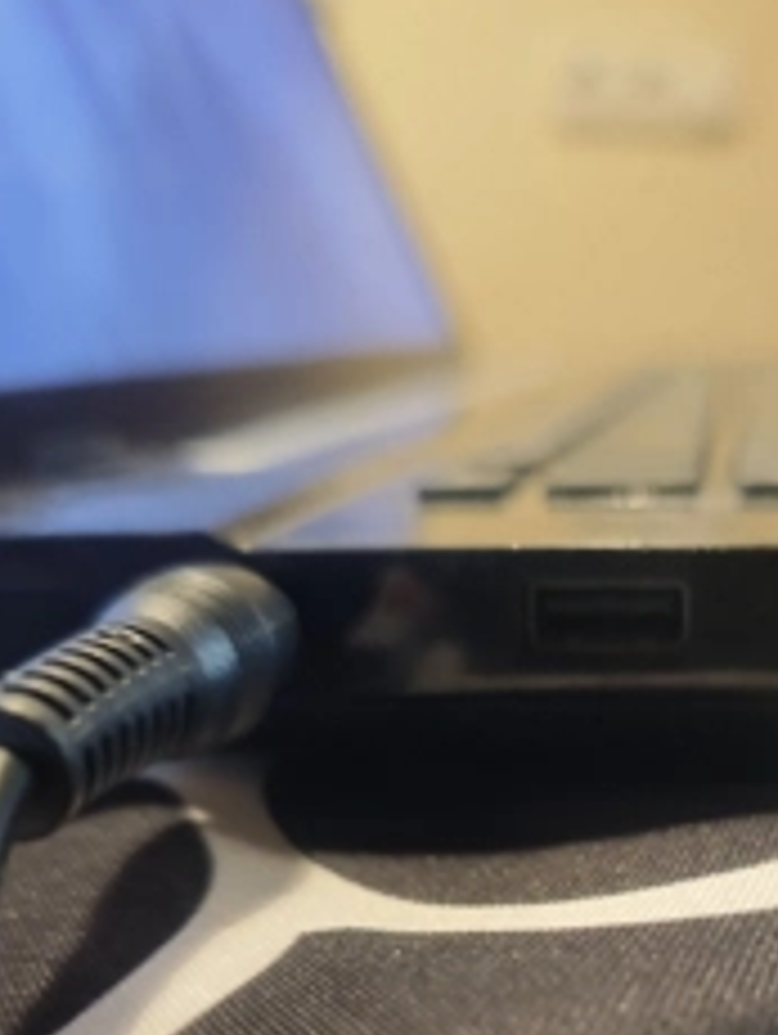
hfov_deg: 35.1
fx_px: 1196
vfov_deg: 43.8
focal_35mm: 40
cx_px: 594
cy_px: 873
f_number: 1.6
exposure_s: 1/25
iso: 800
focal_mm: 6.55
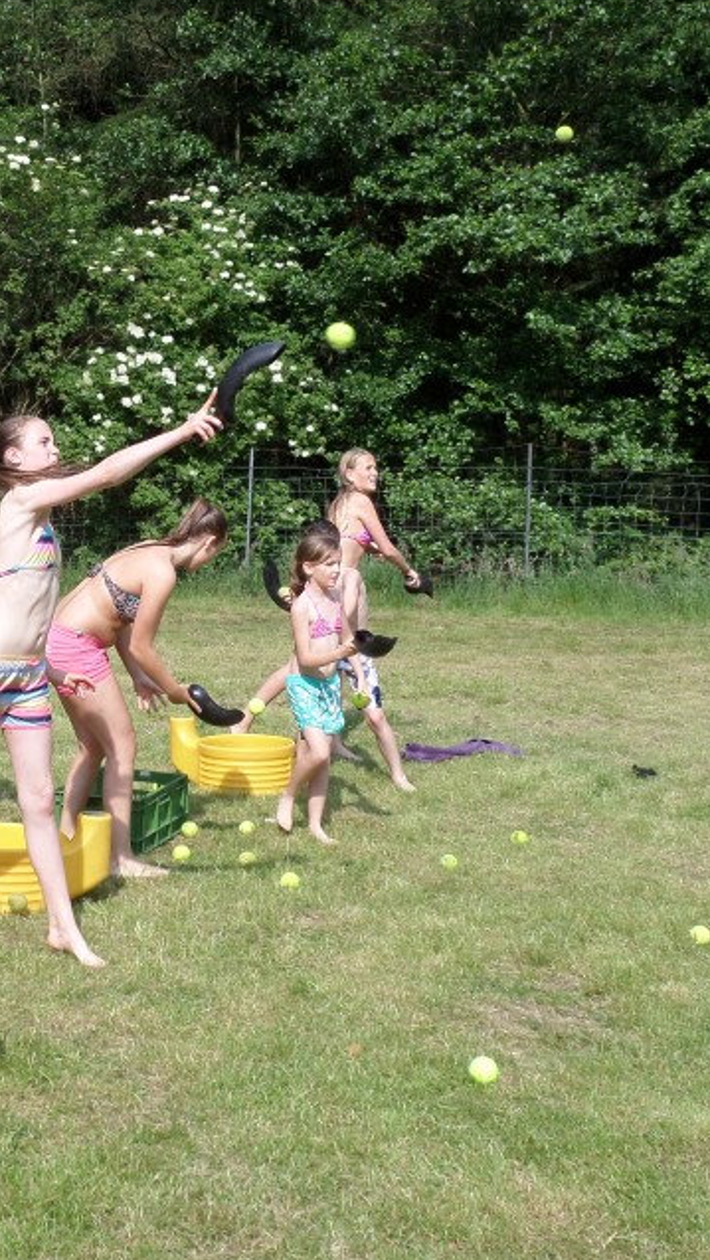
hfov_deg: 21.0
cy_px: 576
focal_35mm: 56
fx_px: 1872
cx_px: 59
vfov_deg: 37.2
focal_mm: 5.3
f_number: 3.9
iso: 80
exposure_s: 1/500
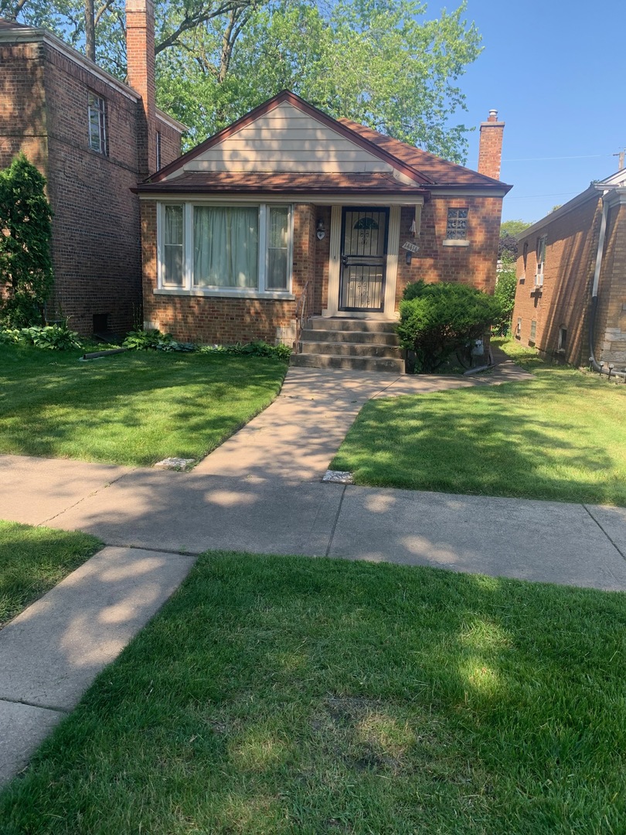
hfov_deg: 53.1
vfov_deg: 67.3
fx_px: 627
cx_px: 313
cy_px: 418
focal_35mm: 26
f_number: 1.8
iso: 25
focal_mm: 4.25
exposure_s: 1/500
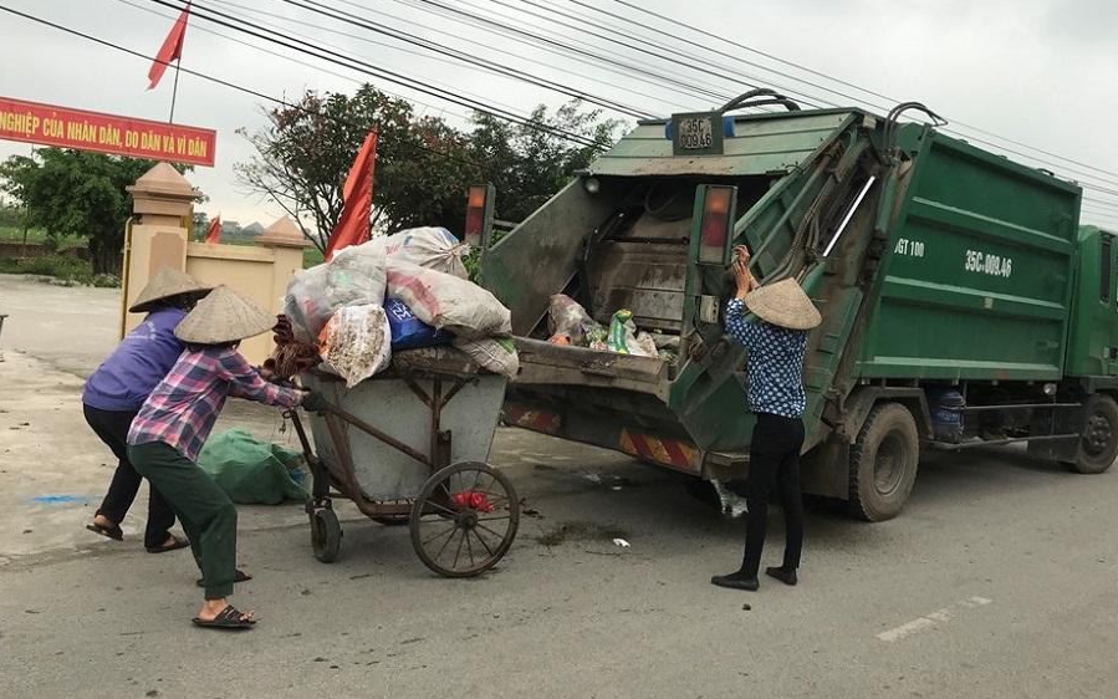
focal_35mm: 33
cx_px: 597
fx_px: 1006
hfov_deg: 58.1
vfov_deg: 38.3
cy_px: 303
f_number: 1.8
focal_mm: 3.99
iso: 20
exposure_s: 1/766
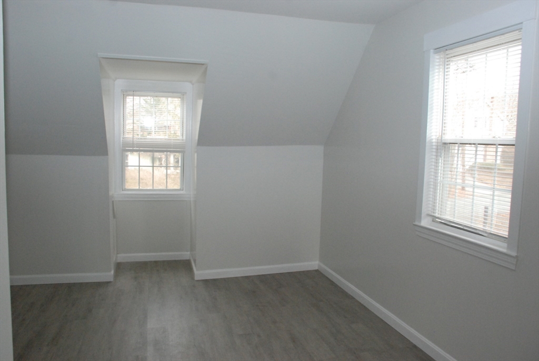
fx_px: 405
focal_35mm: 27
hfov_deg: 67.3
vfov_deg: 48.1
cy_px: 180
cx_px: 270
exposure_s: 1/200
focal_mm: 18
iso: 1600
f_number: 8
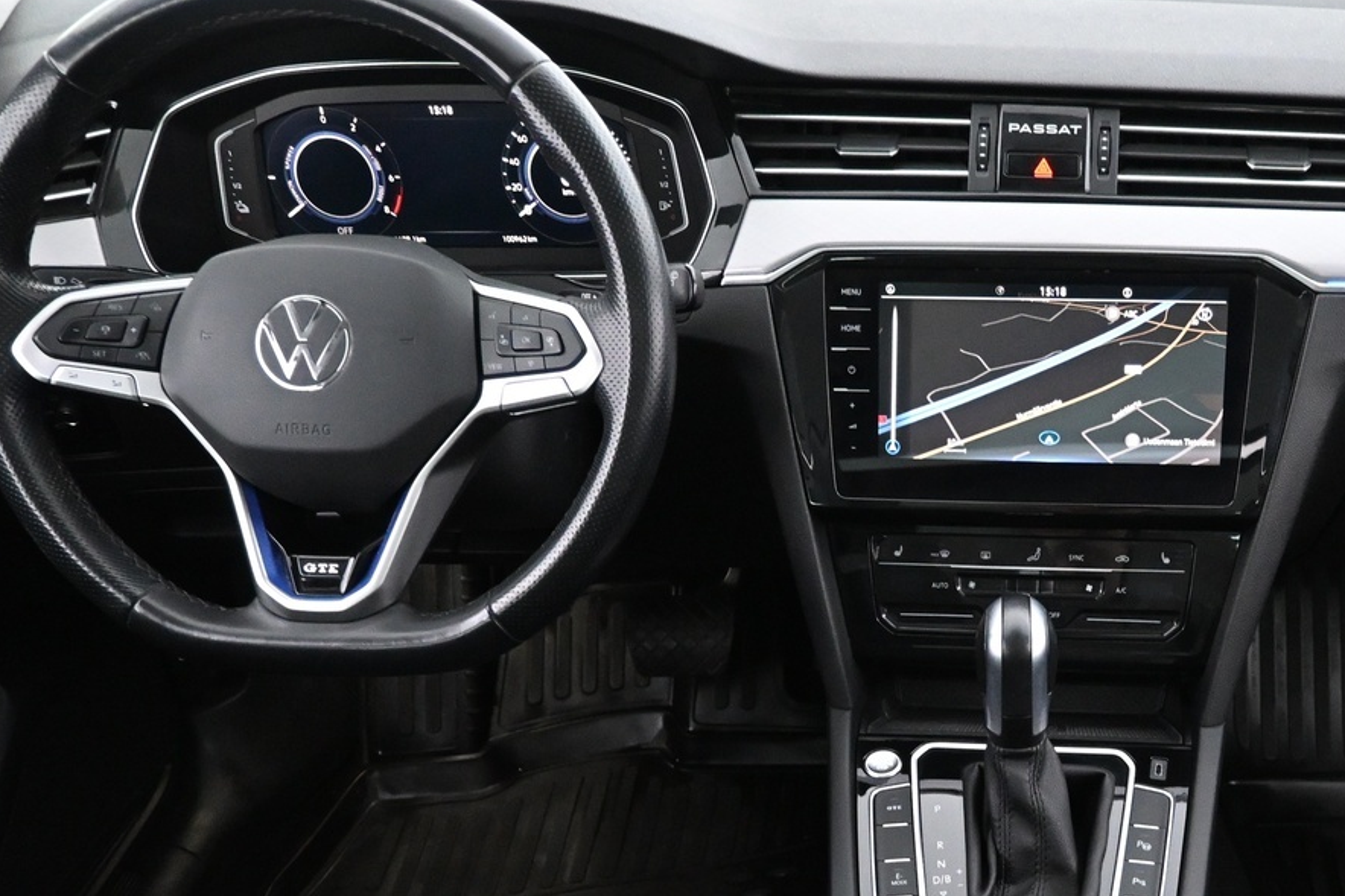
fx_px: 1643
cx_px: 1006
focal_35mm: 44
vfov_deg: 29.7
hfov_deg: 43.1
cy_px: 732
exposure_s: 1/25
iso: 4000
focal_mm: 16
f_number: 3.5
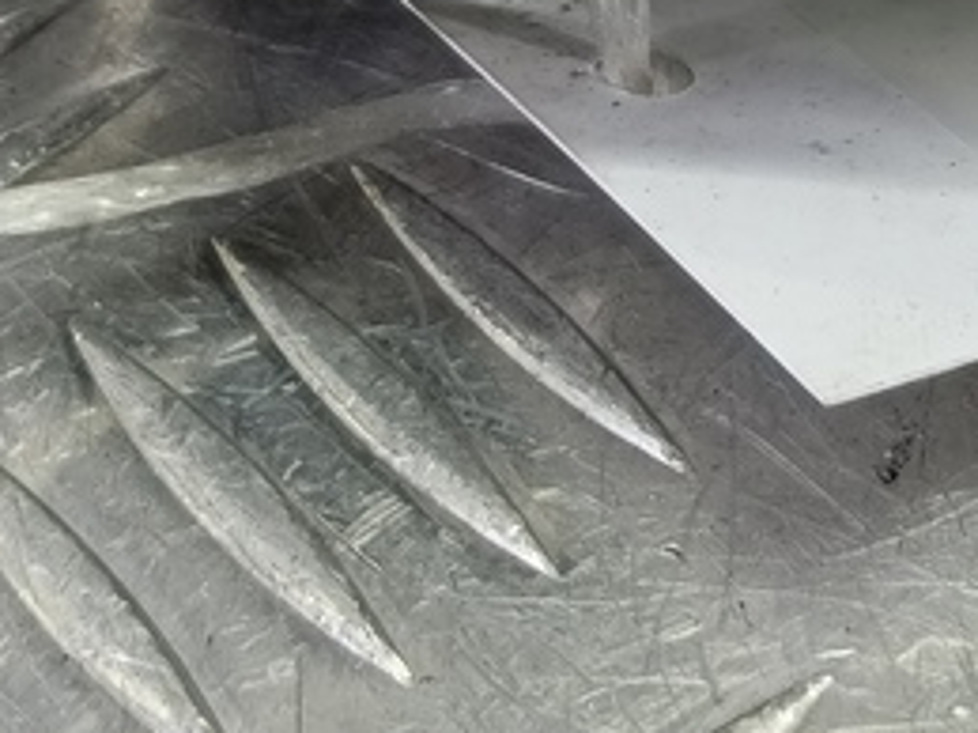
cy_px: -540
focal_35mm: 91
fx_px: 2570
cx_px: 759
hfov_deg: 21.3
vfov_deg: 14.5
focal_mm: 4.11
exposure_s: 1/50
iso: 147
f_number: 1.6
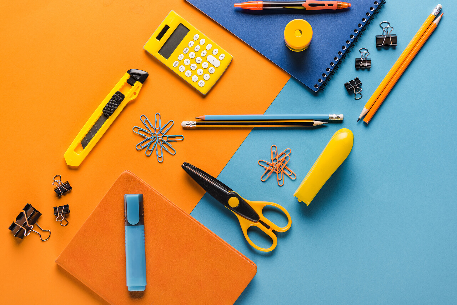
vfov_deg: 21.9
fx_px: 787
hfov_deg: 32.4
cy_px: 152
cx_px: 228
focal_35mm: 62
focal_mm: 62
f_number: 6.3
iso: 100
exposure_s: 1/200
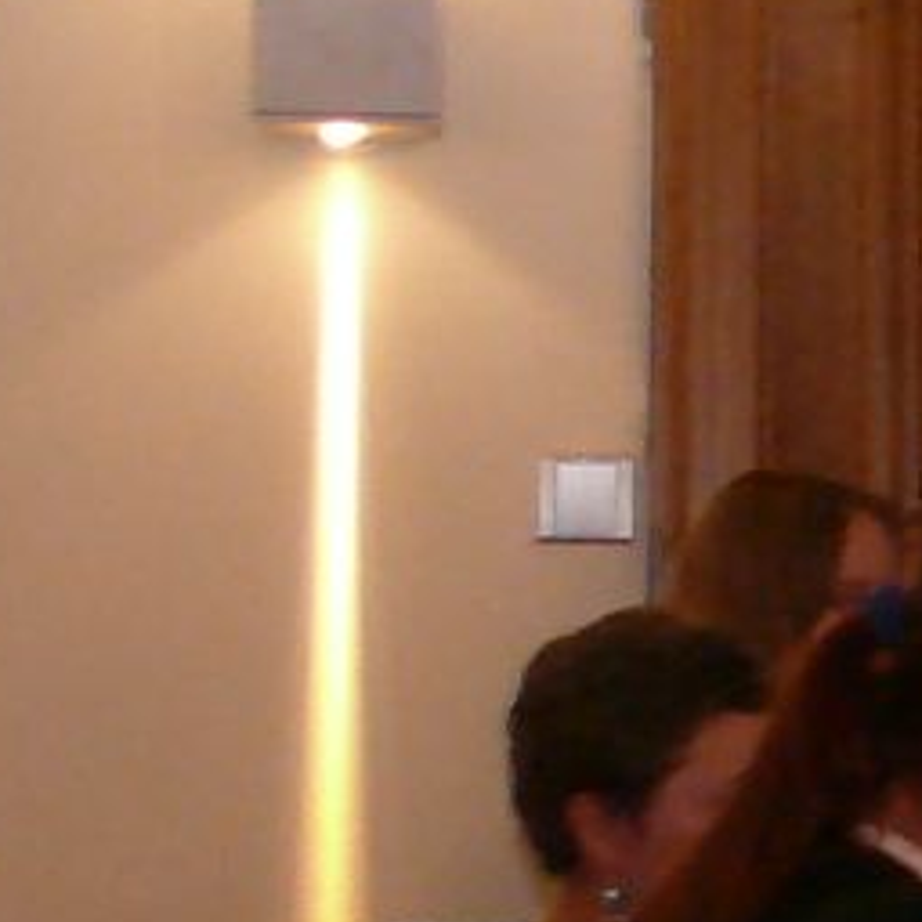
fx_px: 10035
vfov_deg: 5.3
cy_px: 586
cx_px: 3247
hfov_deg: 4.9
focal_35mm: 333
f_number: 2.8
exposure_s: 1/30
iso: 200
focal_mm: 8.9
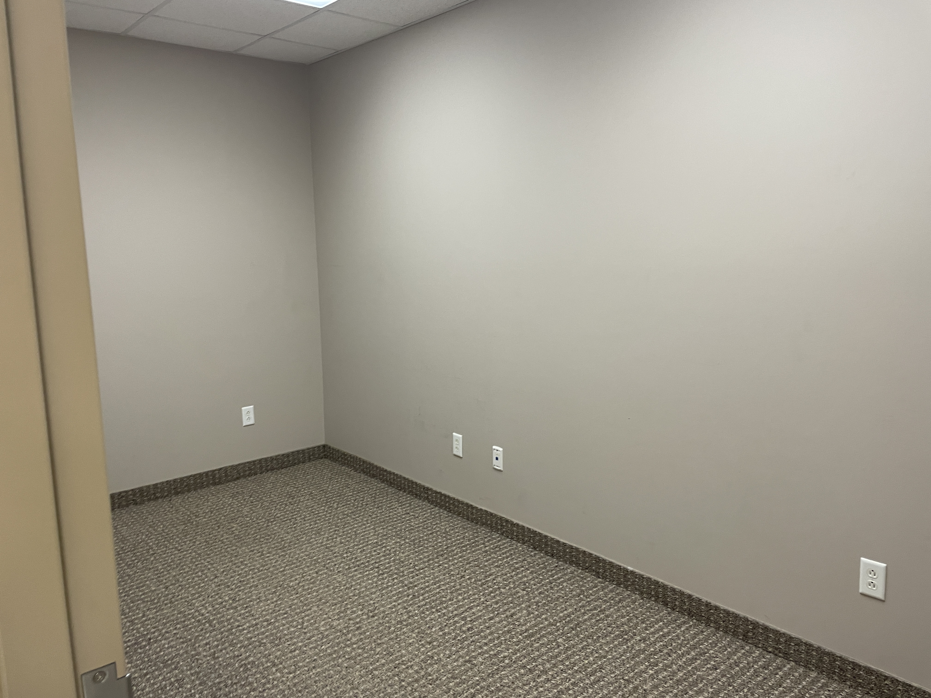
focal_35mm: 26
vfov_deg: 53.1
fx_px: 699
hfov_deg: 67.3
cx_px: 466
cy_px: 349
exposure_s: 1/60
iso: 125
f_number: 1.6
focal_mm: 4.2
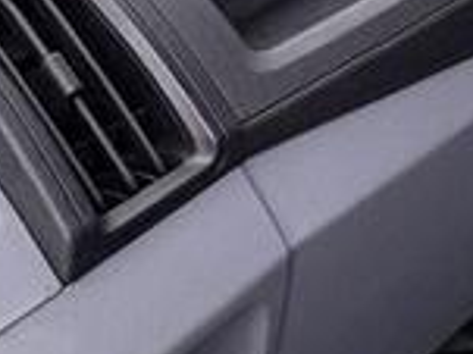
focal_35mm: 83
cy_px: -401
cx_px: 905
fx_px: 1133
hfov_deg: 17.7
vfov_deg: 14.2
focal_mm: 2.22
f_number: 2.2
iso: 64
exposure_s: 1/99
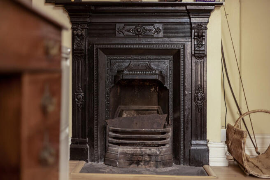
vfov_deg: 26.9
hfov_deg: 39.6
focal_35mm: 50
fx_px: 375
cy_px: 90
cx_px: 135
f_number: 1.4
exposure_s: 1/60
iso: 200
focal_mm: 50
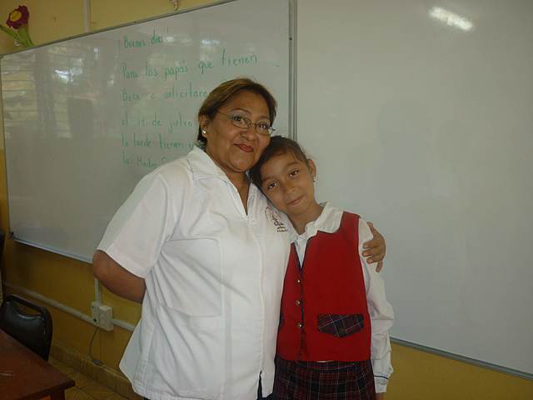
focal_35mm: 33
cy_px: 200
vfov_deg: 42.9
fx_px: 508
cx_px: 266
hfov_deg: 55.4
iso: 100
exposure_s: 1/30
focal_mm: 5.5
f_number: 2.8
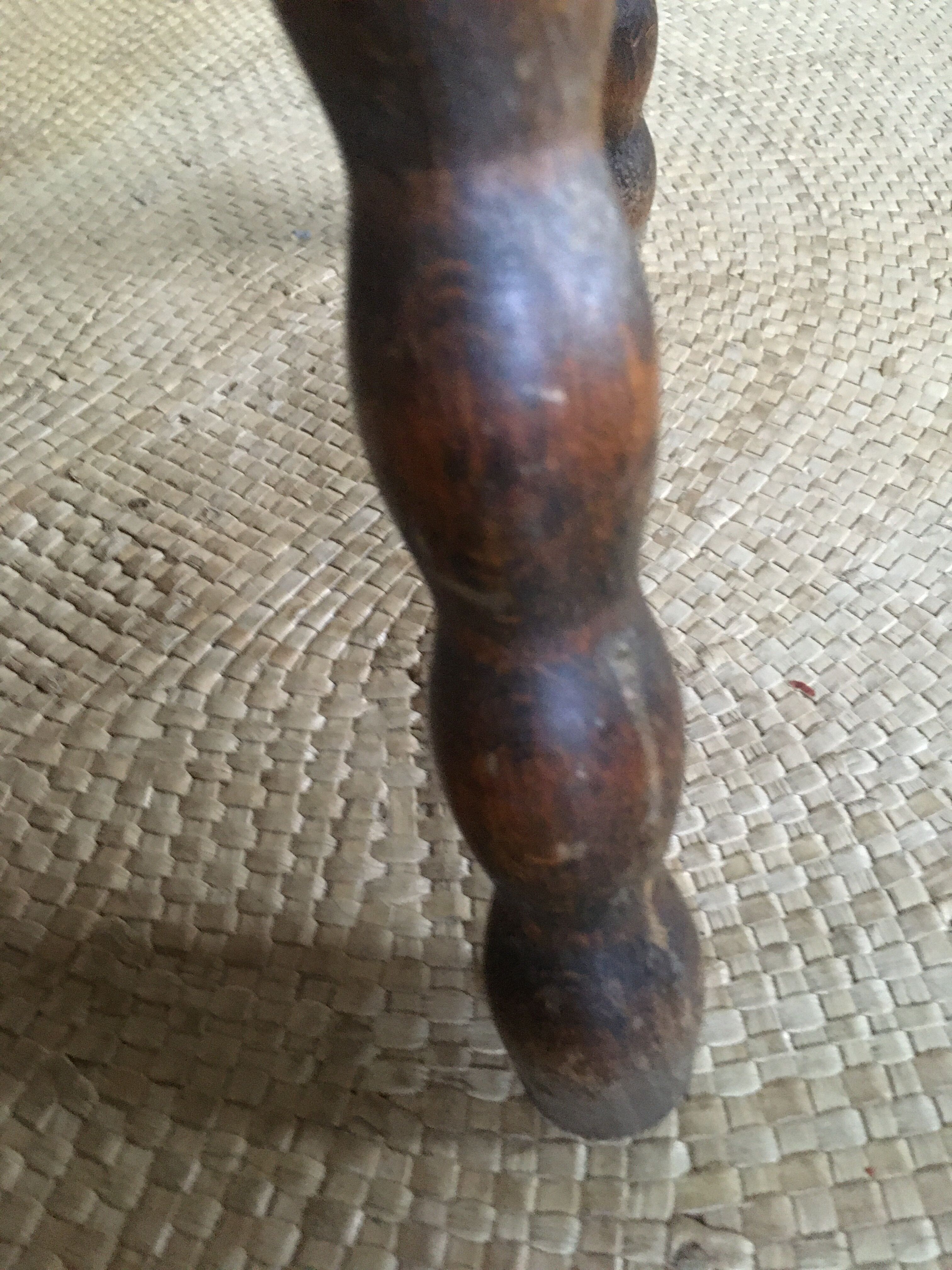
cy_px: 635
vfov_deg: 61.7
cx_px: 476
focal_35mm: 29
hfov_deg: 48.2
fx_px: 1063
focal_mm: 4.15
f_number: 2.2
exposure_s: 1/17
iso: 500
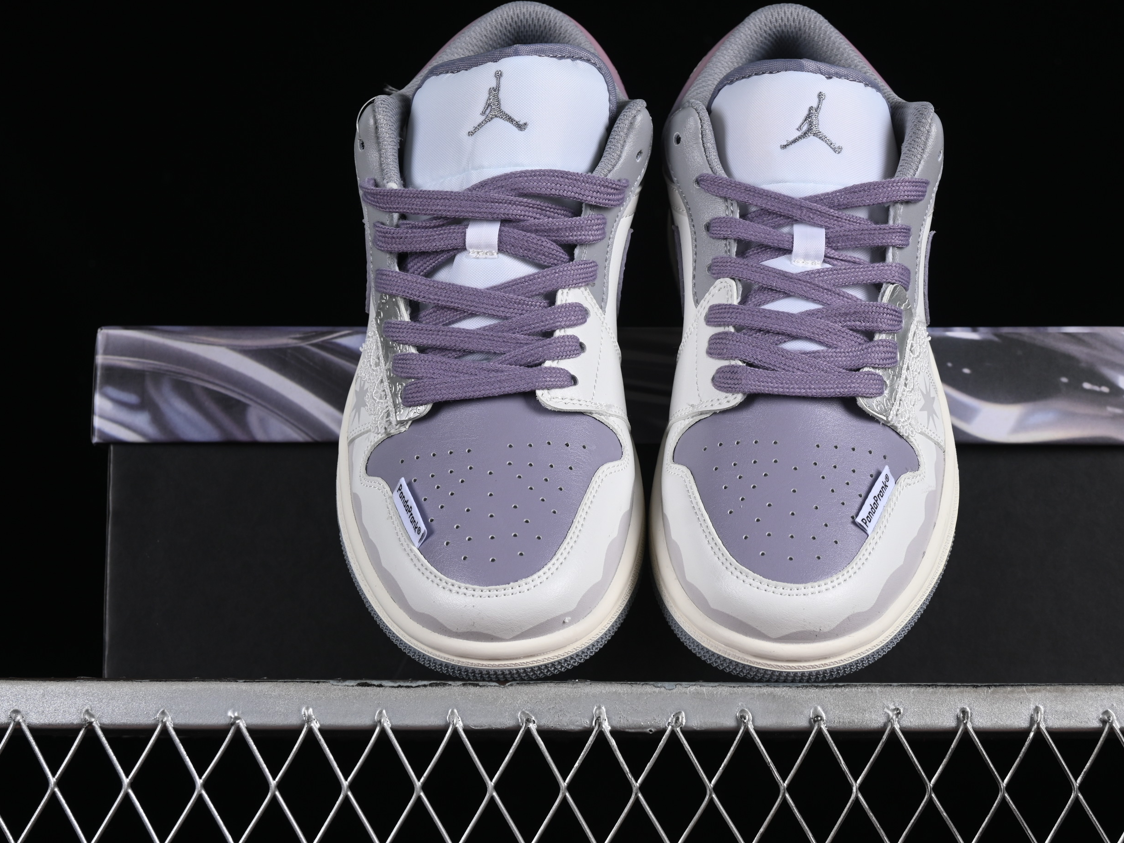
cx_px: 629
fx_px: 2663
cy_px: 422
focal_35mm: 82
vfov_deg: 18.0
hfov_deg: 23.8
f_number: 8
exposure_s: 1/80
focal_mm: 50
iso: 160
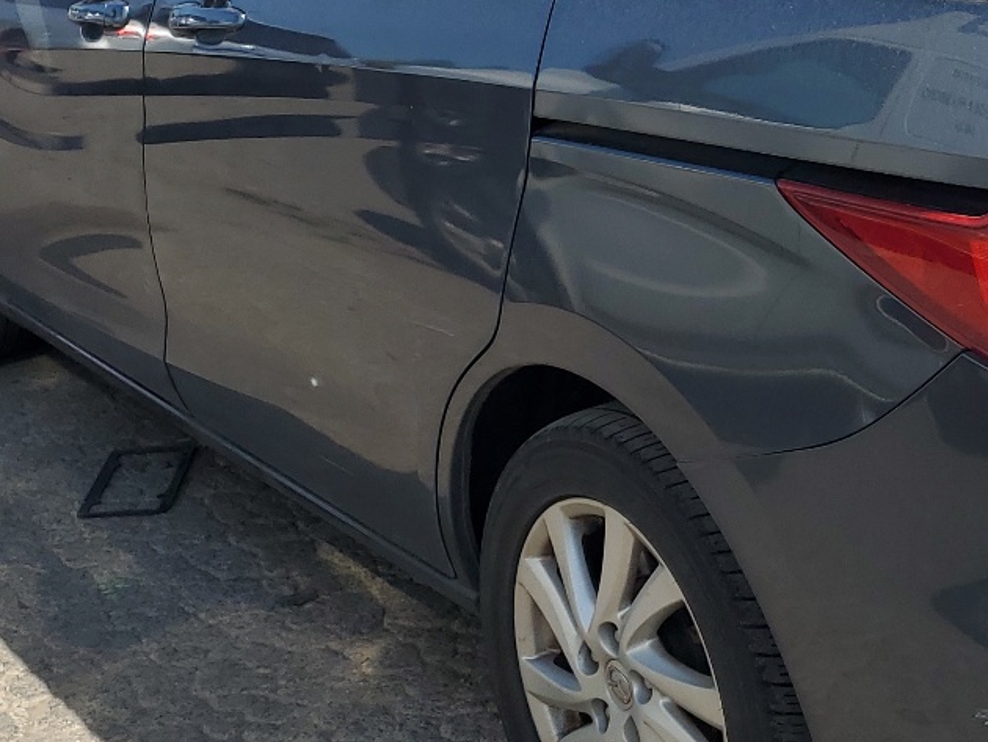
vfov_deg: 22.0
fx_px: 1884
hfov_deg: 28.6
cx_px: 828
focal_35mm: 66
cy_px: 154
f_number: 1.5
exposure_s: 1/2000
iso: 50
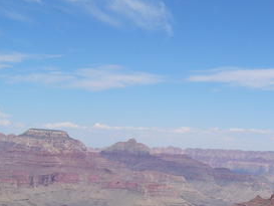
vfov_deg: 17.8
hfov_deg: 23.5
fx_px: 649
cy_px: 175
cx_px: 222
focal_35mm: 82
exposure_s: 1/250
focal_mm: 5.8
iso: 50
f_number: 8
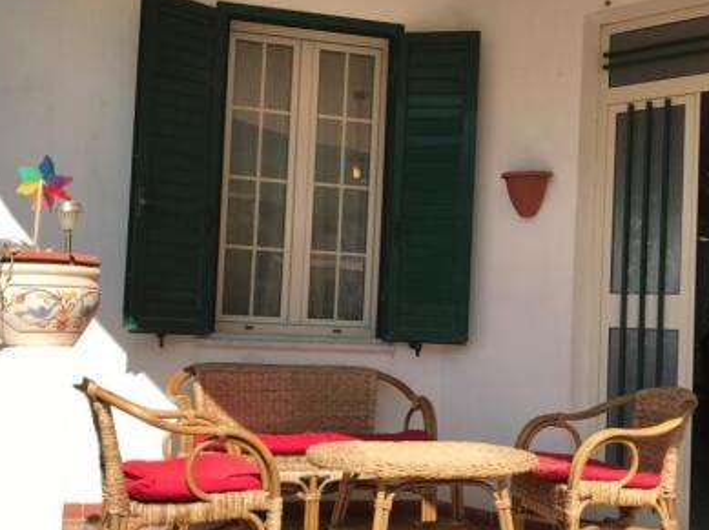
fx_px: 859
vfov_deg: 34.3
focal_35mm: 42
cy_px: 290
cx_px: 400
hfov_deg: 44.7
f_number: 1.8
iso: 20
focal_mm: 3.99
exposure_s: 1/2336
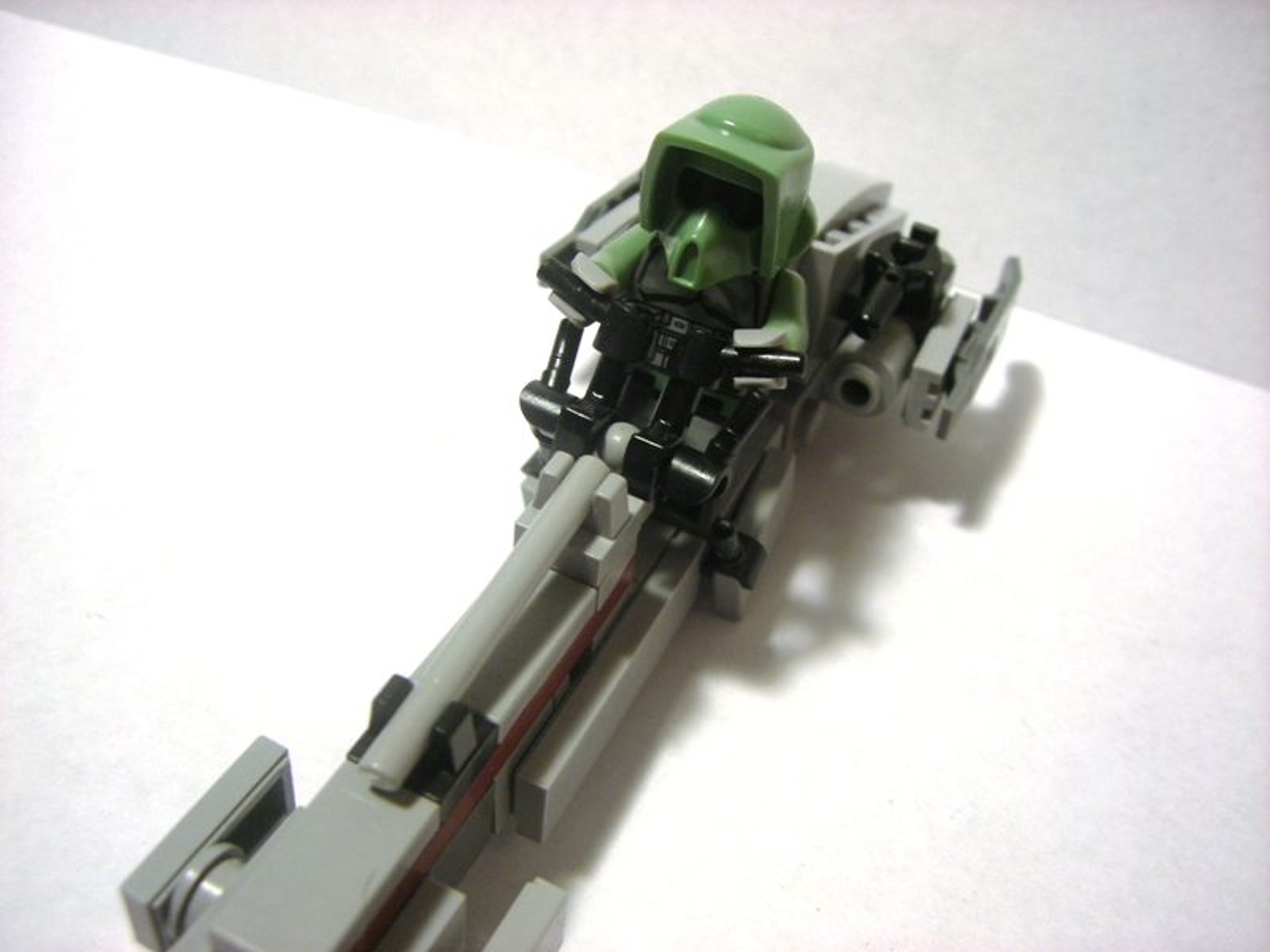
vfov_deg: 37.7
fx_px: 1394
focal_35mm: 38
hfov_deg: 49.0
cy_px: 476
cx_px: 635
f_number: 2.7
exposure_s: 1/60
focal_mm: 6.2
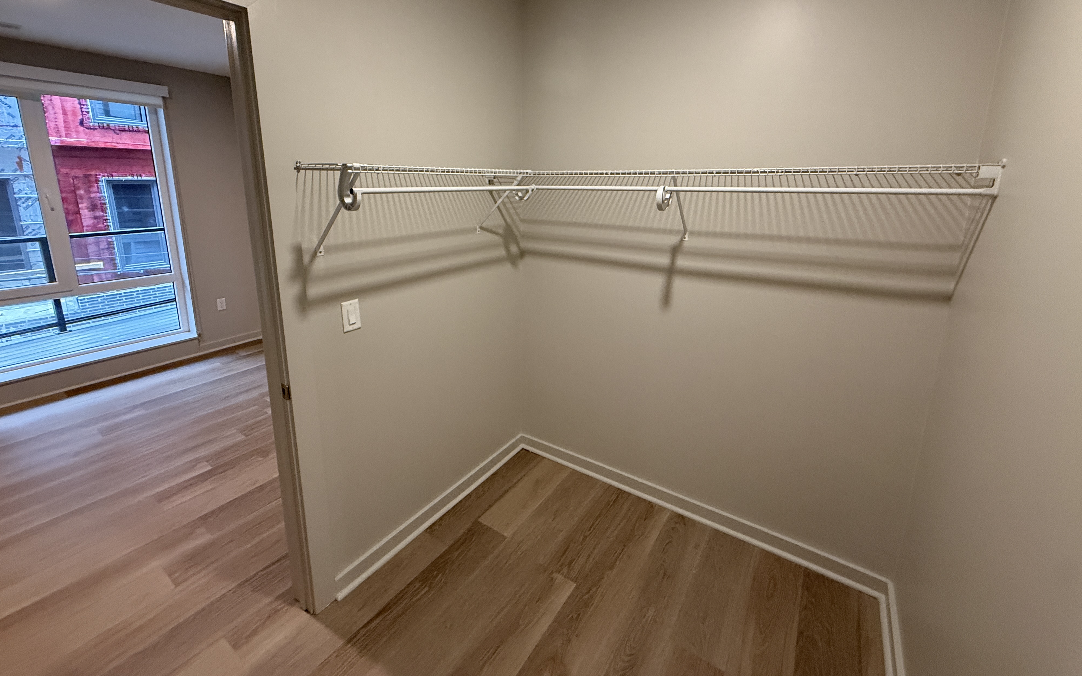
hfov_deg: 101.5
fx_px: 442
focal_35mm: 15
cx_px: 537
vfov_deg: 74.0
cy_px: 271
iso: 500
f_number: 2.2
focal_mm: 2.22
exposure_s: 1/60
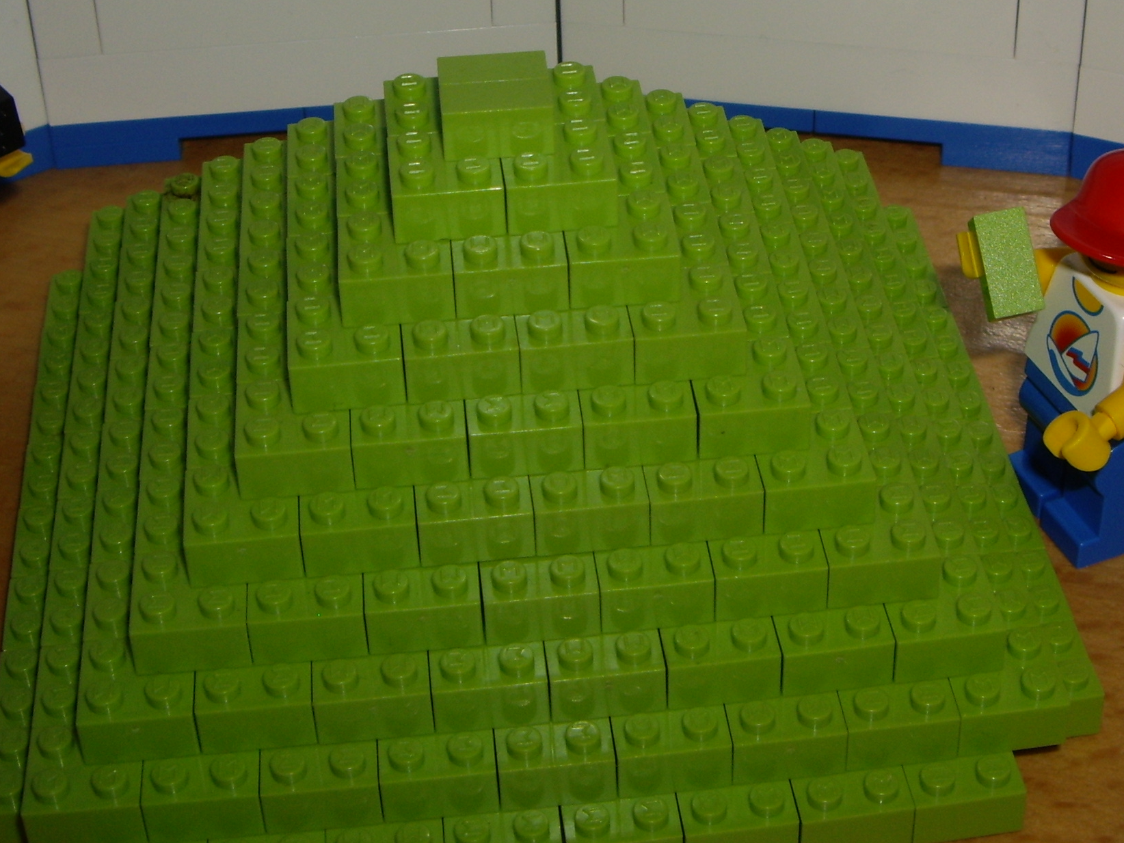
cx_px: 751
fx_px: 2305
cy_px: 139
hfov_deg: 27.2
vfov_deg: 20.4
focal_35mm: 71
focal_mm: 6.2
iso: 50
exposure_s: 1/40
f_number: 4.3
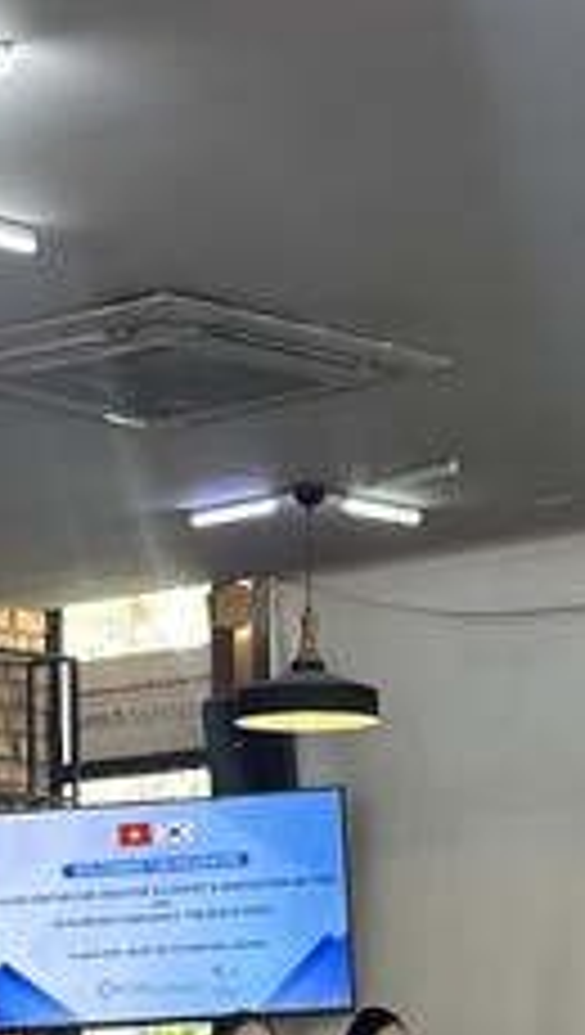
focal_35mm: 109
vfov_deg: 17.8
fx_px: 2995
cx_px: 176
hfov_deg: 11.1
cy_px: 1508
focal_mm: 6.86
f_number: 1.78
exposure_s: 1/50
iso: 200
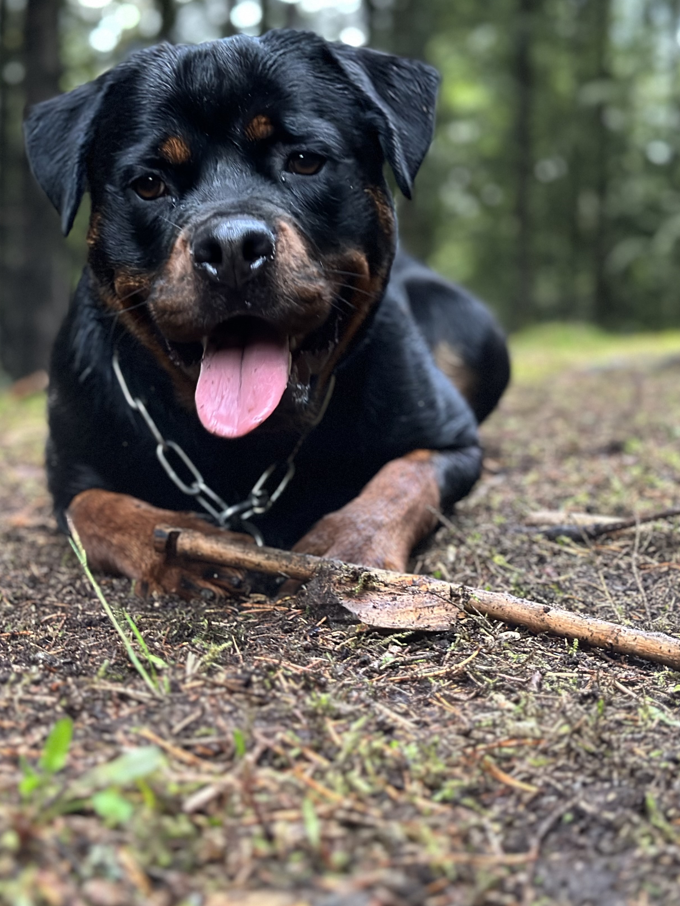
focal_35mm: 60
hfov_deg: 24.4
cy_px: 414
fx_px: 1572
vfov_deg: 32.2
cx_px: 285
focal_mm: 6.86
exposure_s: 1/34
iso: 800
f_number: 1.78
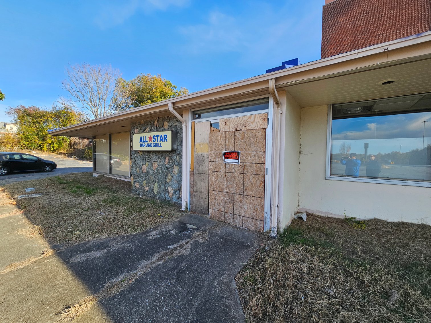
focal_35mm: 13
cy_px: 162
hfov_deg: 106.2
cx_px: 216
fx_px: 162
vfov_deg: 89.9
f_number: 2.2
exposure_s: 1/748
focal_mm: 2.2
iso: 64
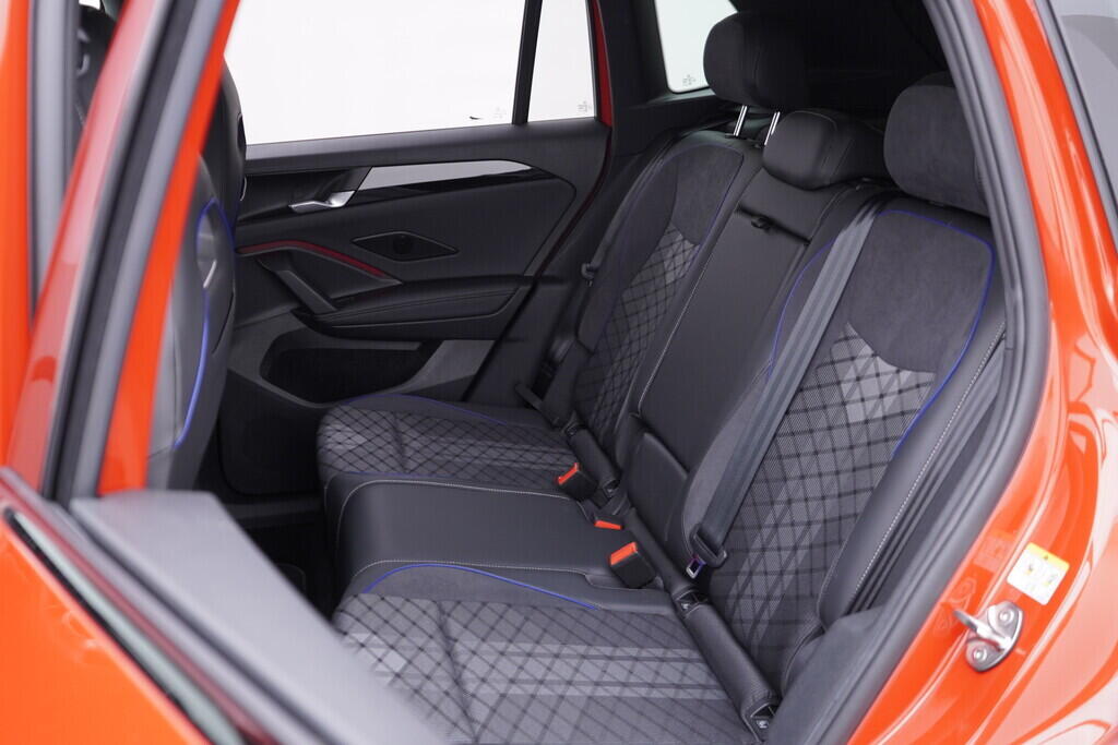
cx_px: 559
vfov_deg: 36.9
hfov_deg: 53.1
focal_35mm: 36
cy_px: 372
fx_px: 1118
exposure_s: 1/40
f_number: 2.8
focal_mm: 24
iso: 320
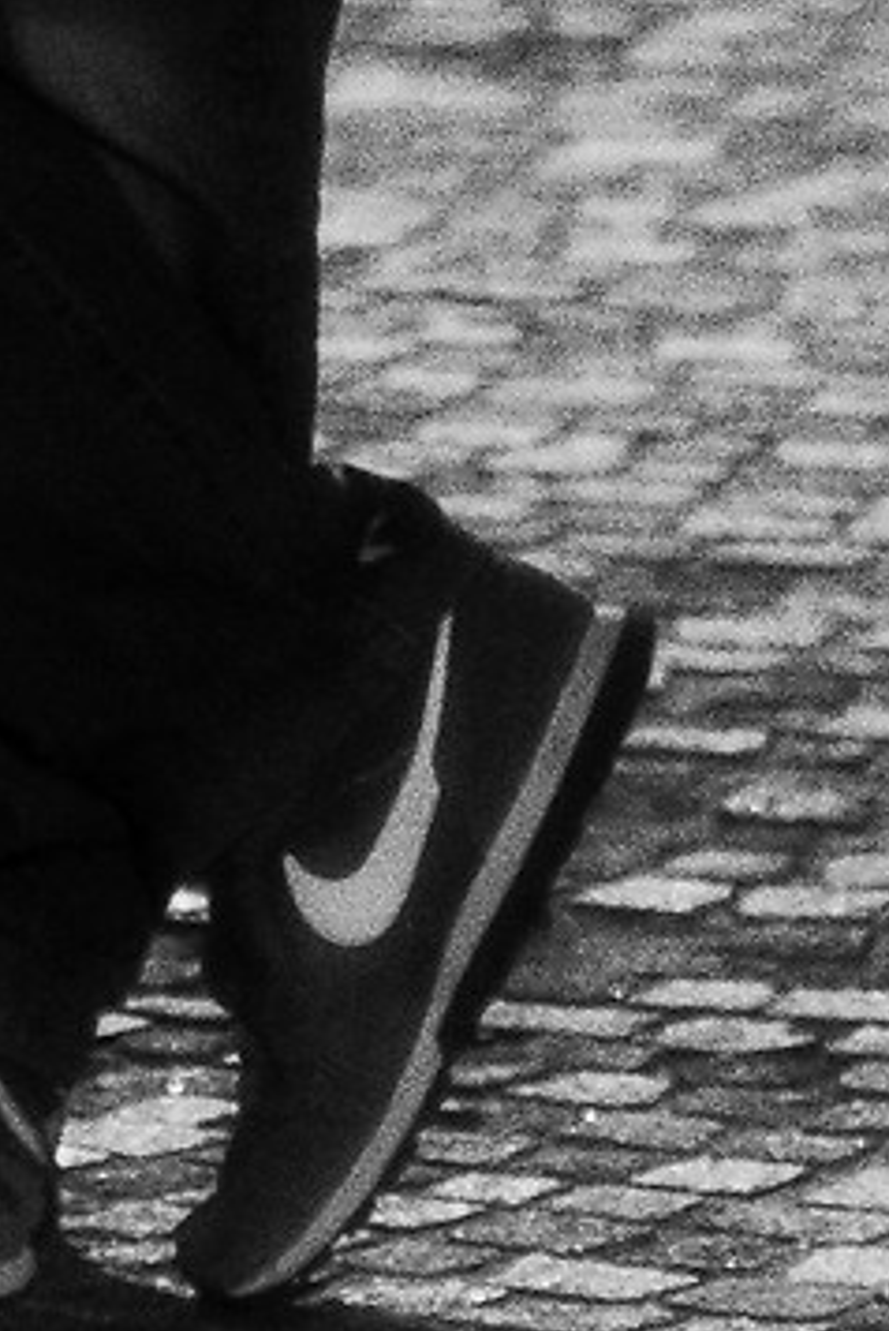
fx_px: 13197
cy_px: 3499
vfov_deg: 5.5
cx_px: -105
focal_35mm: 357
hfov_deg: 3.9
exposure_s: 1/50
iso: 4000
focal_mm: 35
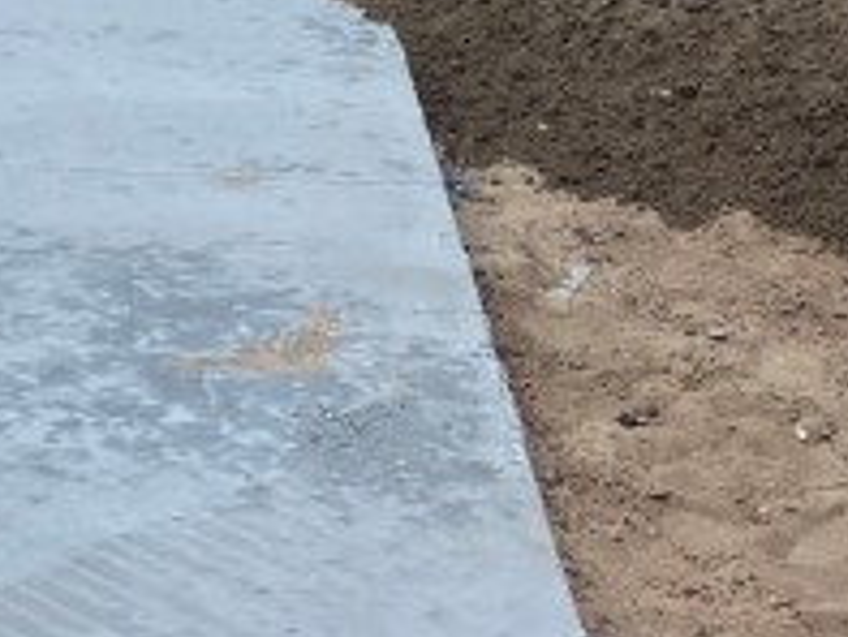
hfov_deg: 14.4
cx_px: 69
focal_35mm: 135
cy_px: -938
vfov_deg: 9.6
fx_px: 3309
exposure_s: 1/3984
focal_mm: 4.25
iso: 32
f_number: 1.8
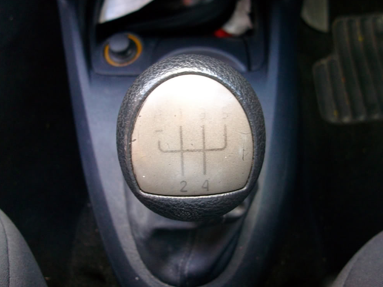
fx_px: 365
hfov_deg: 55.3
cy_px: 139
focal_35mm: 33
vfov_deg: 42.9
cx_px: 195
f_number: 2.9
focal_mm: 5.7
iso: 200
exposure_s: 1/20
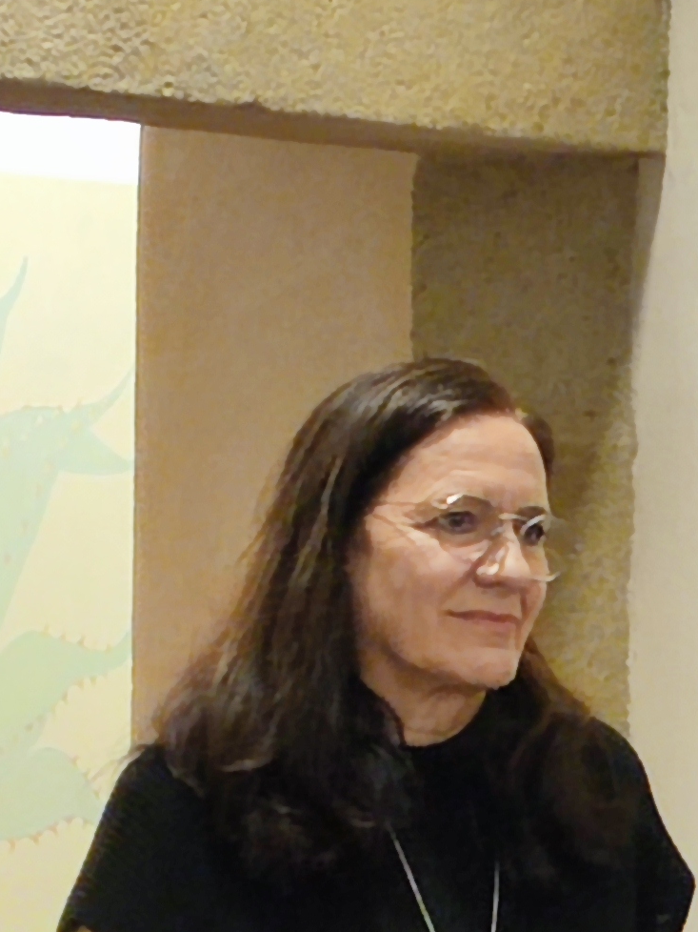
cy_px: 1042
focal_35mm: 314
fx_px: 8446
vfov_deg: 6.3
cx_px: 2268
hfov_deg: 4.5
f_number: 1.69
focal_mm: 6.72
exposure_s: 1/50
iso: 217
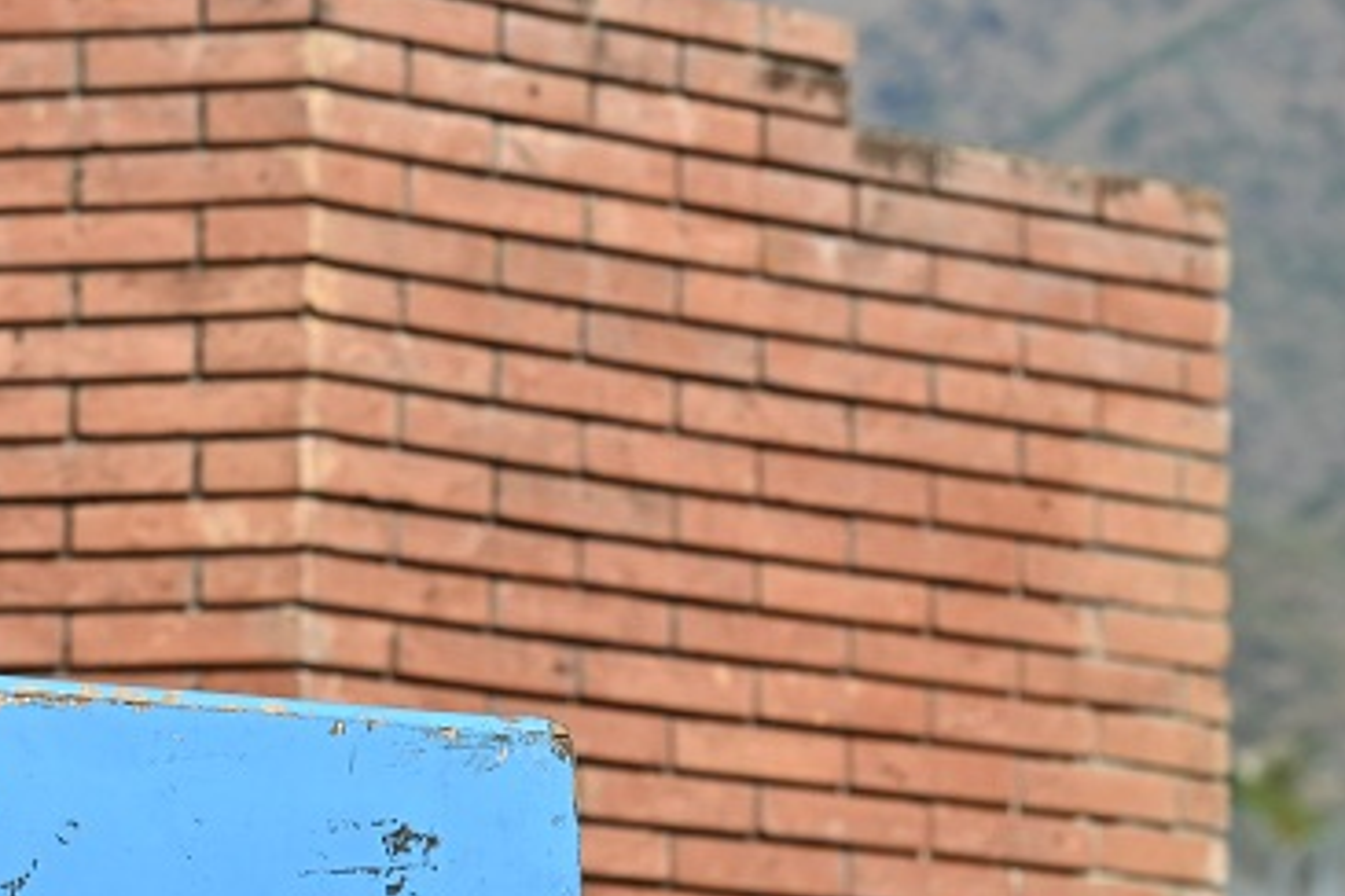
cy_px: -143
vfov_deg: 4.2
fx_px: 12253
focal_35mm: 328
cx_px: -382
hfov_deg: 6.2
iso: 100
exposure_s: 1/200
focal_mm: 120
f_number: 10
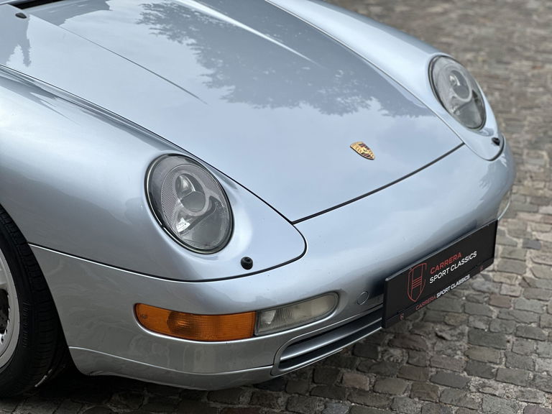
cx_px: 276
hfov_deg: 25.3
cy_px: 207
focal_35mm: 77
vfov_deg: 19.1
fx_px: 1228
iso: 32
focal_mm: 9
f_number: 2.8
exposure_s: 1/605
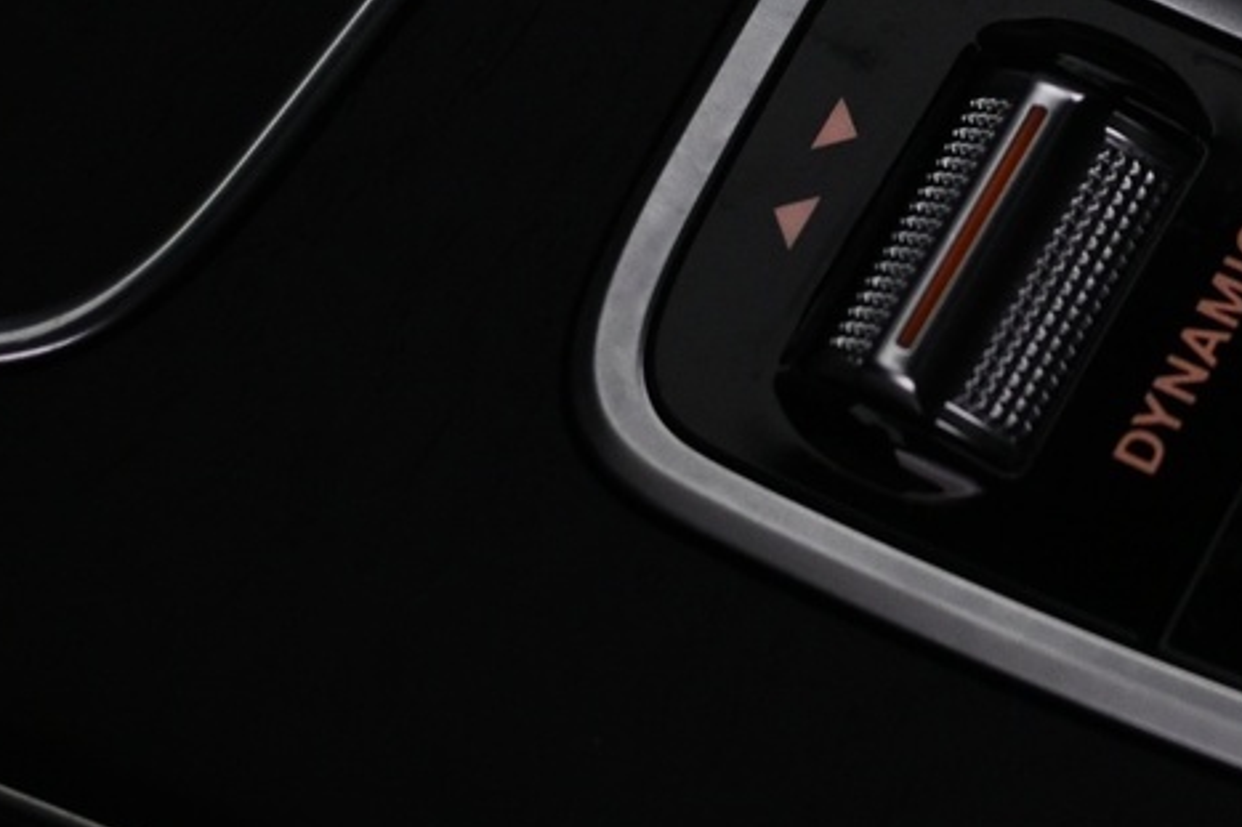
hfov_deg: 12.0
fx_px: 5651
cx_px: 1859
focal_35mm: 164
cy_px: -298
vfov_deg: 8.2
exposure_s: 1/50
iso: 900
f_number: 5
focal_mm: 31.5
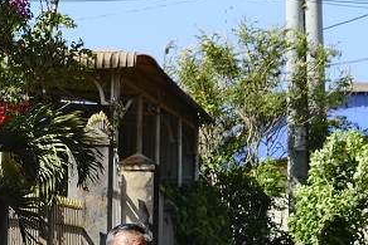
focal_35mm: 234
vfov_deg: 5.8
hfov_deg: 8.7
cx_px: -73
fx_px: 2393
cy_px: 352
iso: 320
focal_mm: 50.5
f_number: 5.6
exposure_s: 1/550
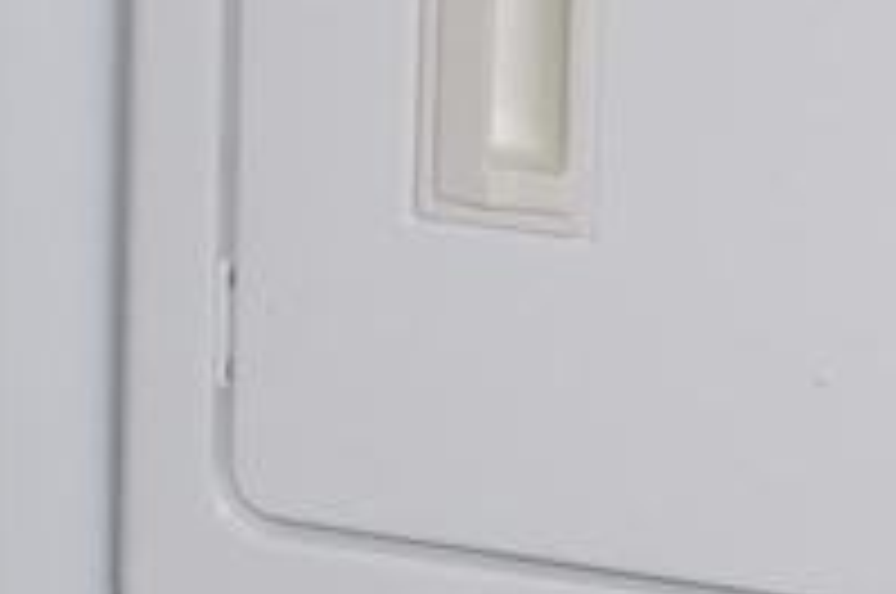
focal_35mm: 216
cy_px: -133
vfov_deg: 6.3
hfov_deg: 9.5
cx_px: 302
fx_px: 5367
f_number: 4.2
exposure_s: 1/60
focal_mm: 28
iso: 400
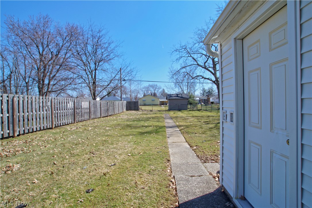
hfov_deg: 95.0
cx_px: 156
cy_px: 104
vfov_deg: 72.0
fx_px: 143
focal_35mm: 16
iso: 100
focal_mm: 11
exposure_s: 1/500
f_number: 4.5
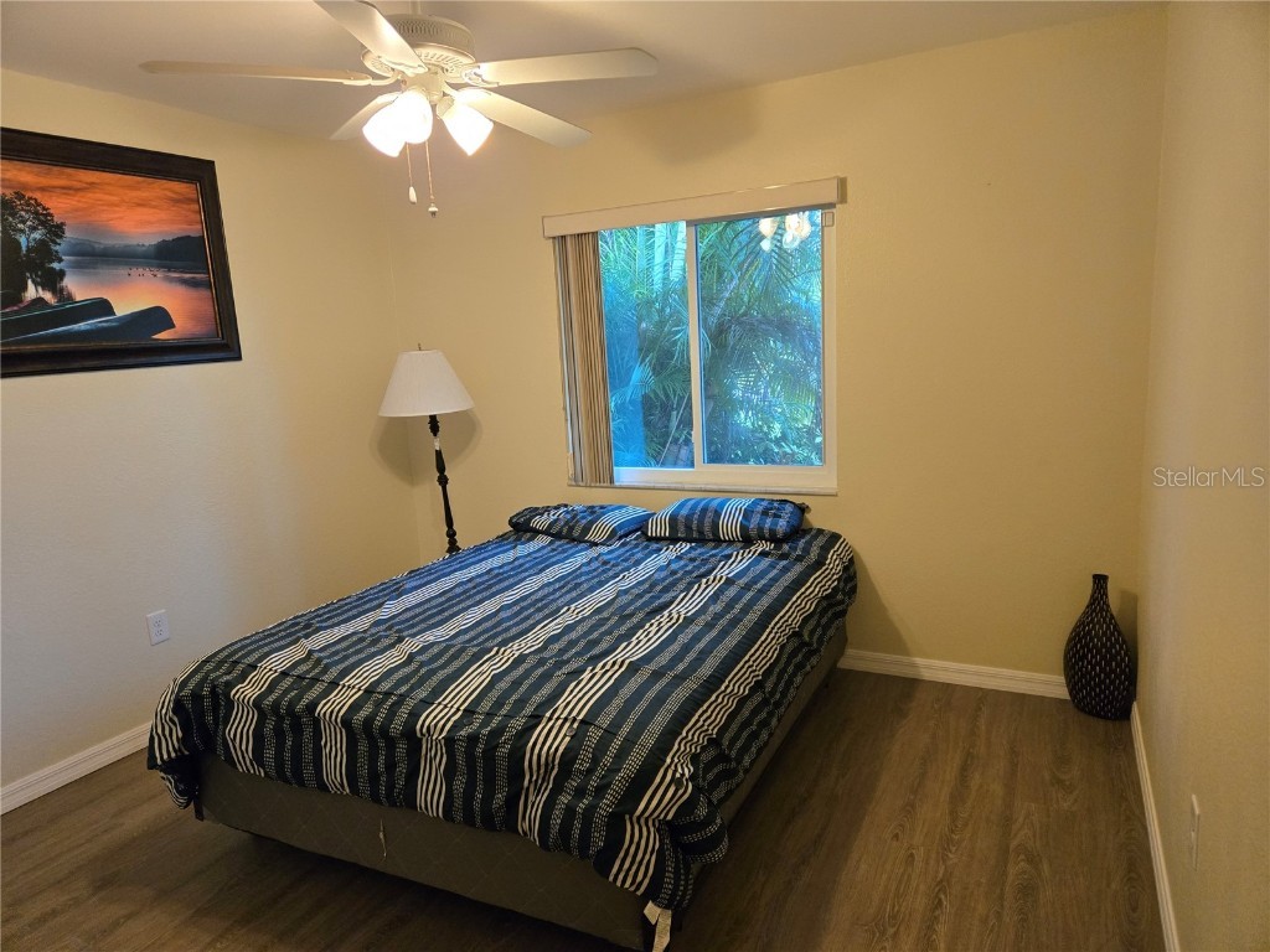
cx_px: 635
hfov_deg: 73.9
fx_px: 844
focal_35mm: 23
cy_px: 476
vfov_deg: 58.9
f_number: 1.8
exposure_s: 1/120
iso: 640
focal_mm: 5.4
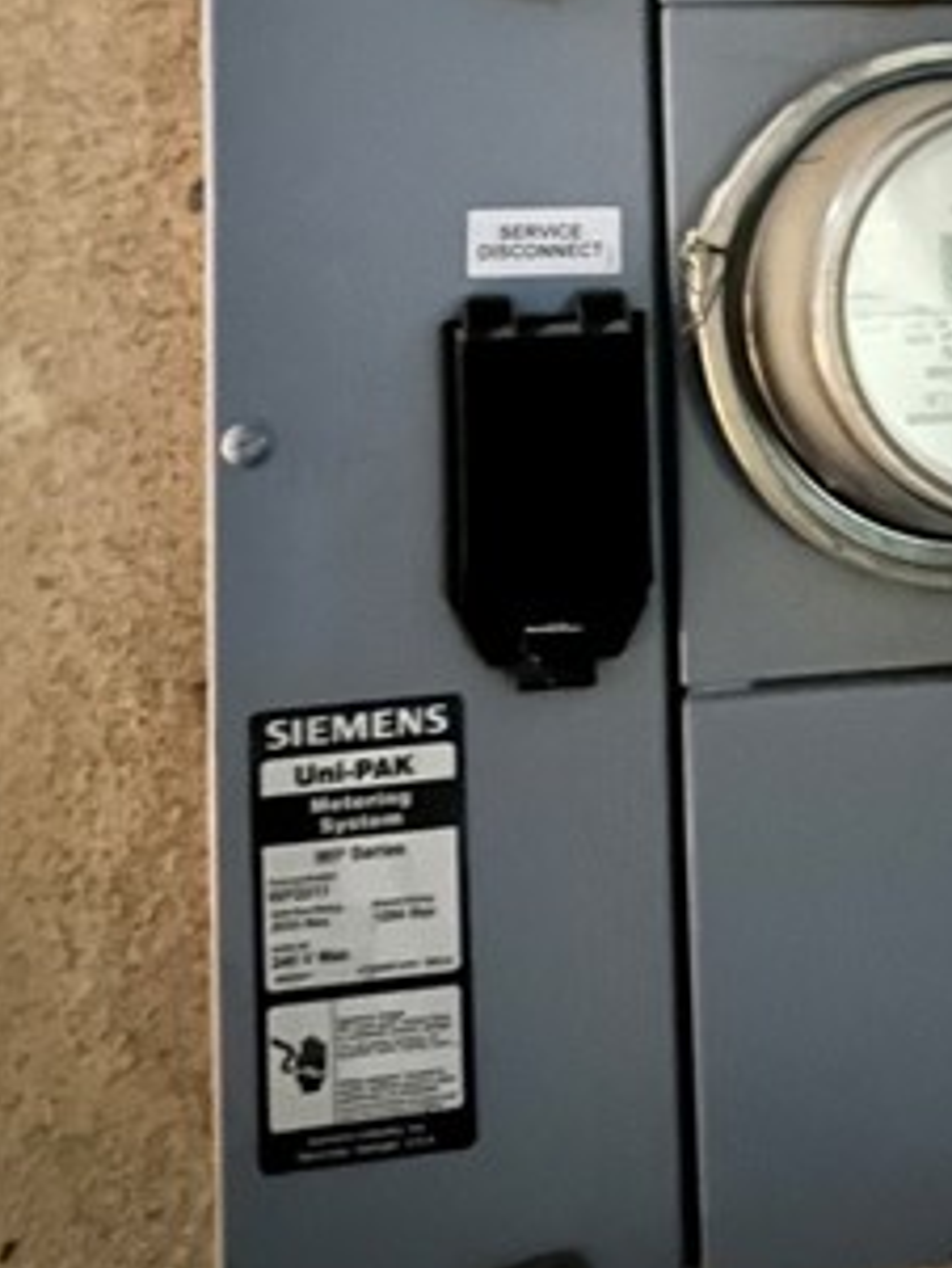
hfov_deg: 28.0
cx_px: 771
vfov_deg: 35.0
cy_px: 93
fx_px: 1869
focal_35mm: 51
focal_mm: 6.86
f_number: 1.78
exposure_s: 1/5
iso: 6400
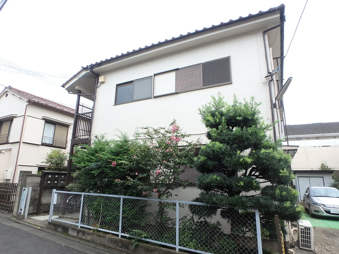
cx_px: 170
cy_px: 127
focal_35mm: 21
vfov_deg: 63.4
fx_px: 206
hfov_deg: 79.0
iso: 125
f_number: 3.5
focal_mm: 3.7
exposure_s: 1/320
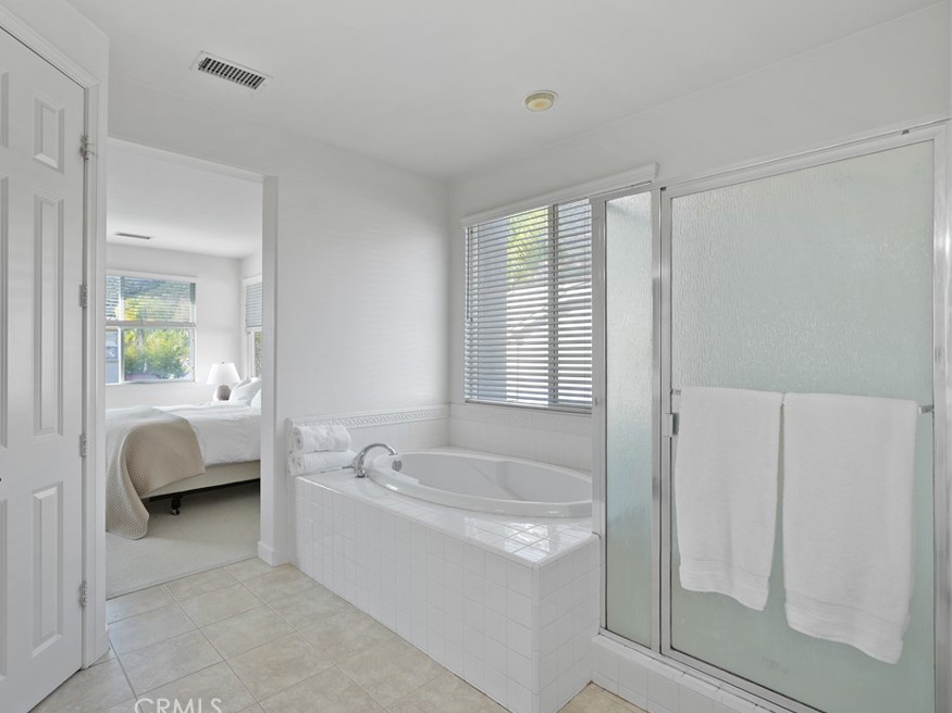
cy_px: 353
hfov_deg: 87.3
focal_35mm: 18
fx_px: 495
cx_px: 417
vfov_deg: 71.6
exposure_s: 1/15
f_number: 4
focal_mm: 16
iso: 250
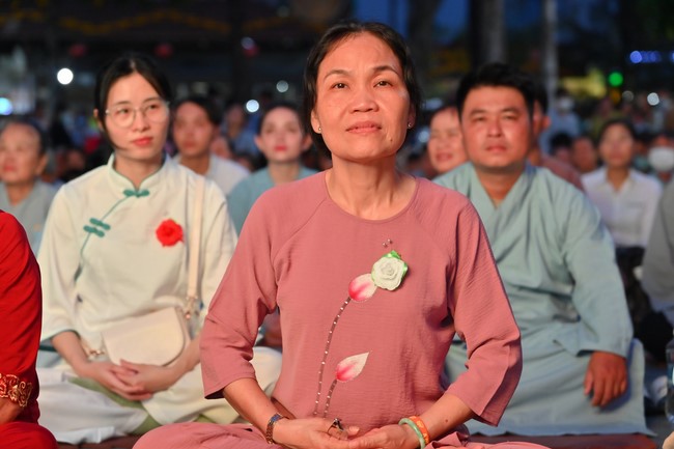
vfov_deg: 11.4
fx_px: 2246
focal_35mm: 120
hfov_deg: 17.1
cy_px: 224
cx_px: 337
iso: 2000
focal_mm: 120
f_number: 5.6
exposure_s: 1/100
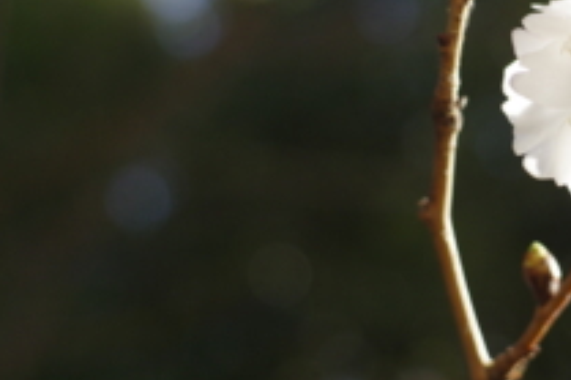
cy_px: 85
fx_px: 1506
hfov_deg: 20.9
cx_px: 538
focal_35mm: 95
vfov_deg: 14.3
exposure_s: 1/400
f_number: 3.5
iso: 200
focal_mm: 21
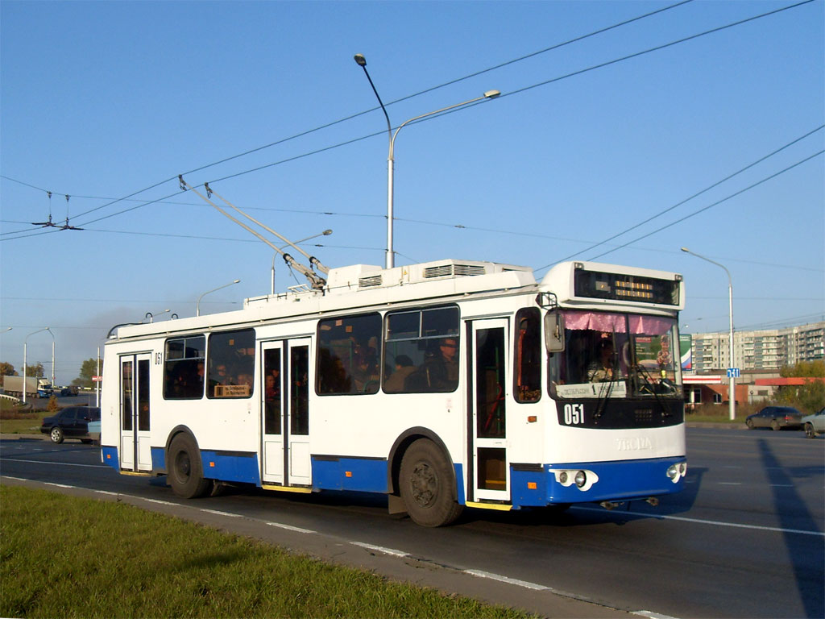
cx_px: 412
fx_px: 882
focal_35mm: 37
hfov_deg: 50.1
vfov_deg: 38.7
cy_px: 310
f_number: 7
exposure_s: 1/250
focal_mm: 6.3
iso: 80
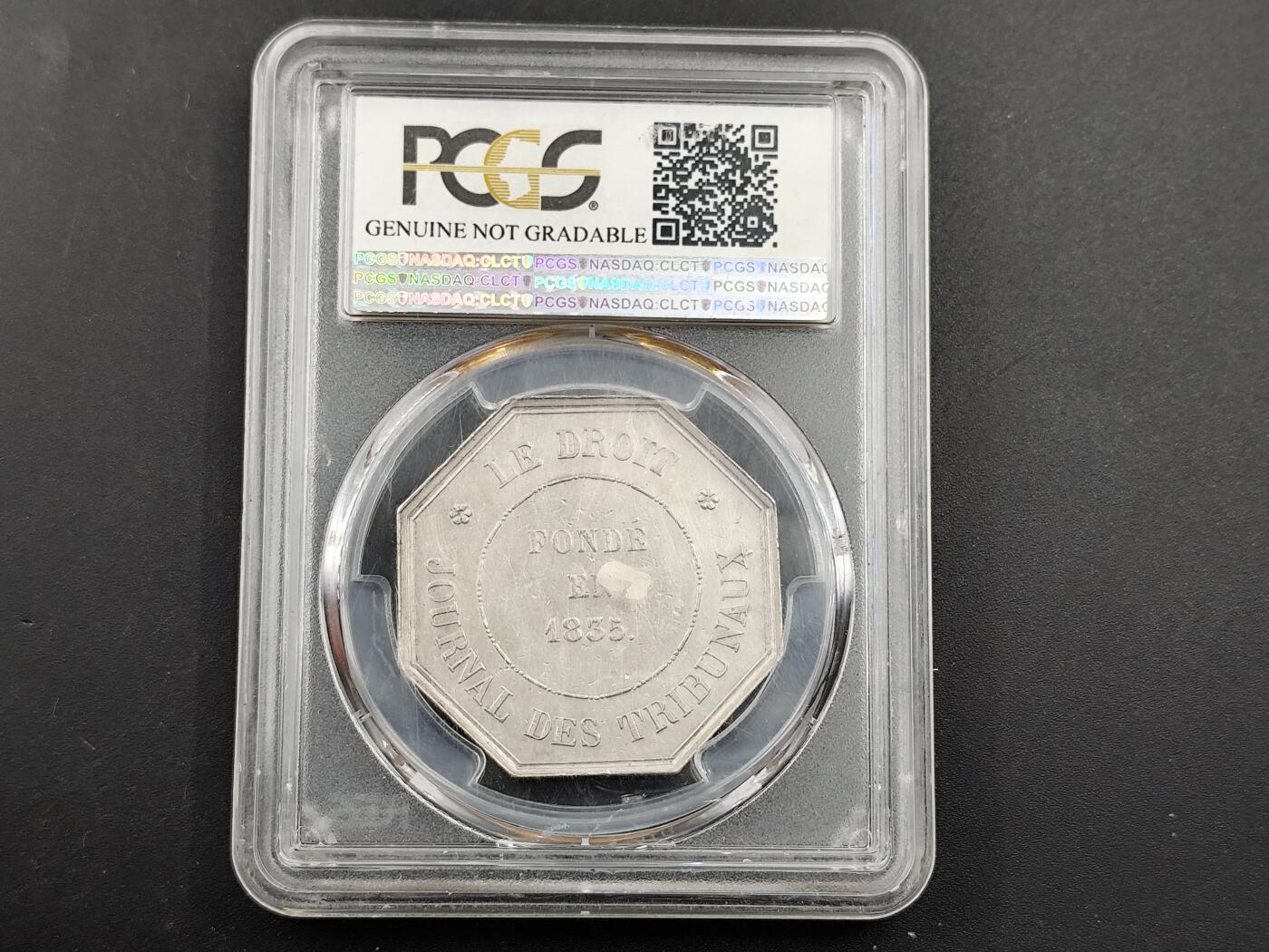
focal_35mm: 70
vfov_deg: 21.0
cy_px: 476
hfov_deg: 27.8
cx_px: 634
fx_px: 2566
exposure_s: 1/100
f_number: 1.65
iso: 80
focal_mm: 6.14
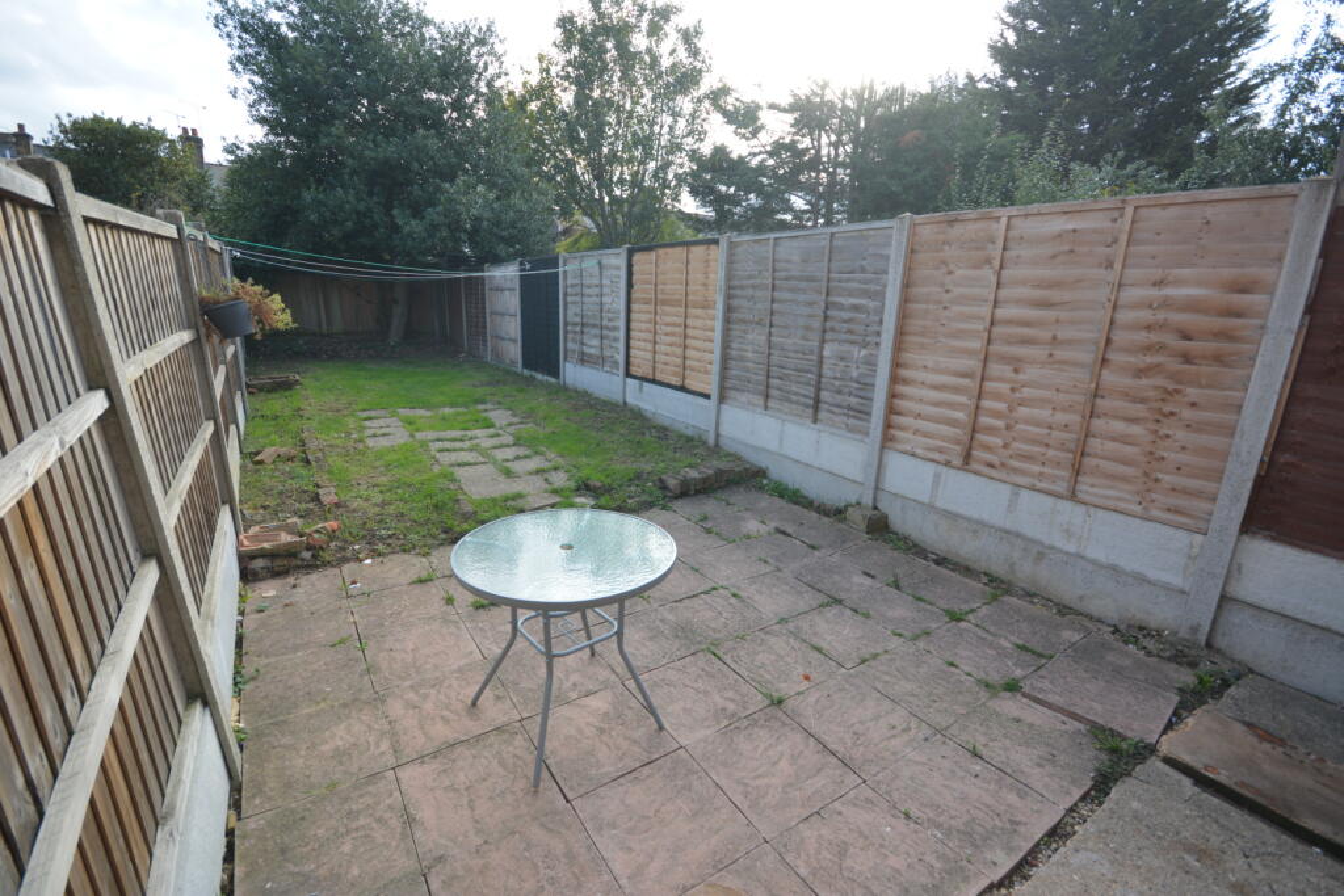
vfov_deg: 77.3
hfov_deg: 100.4
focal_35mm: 15
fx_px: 560
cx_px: 672
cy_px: 448
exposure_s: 1/160
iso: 200
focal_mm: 10
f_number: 5.6
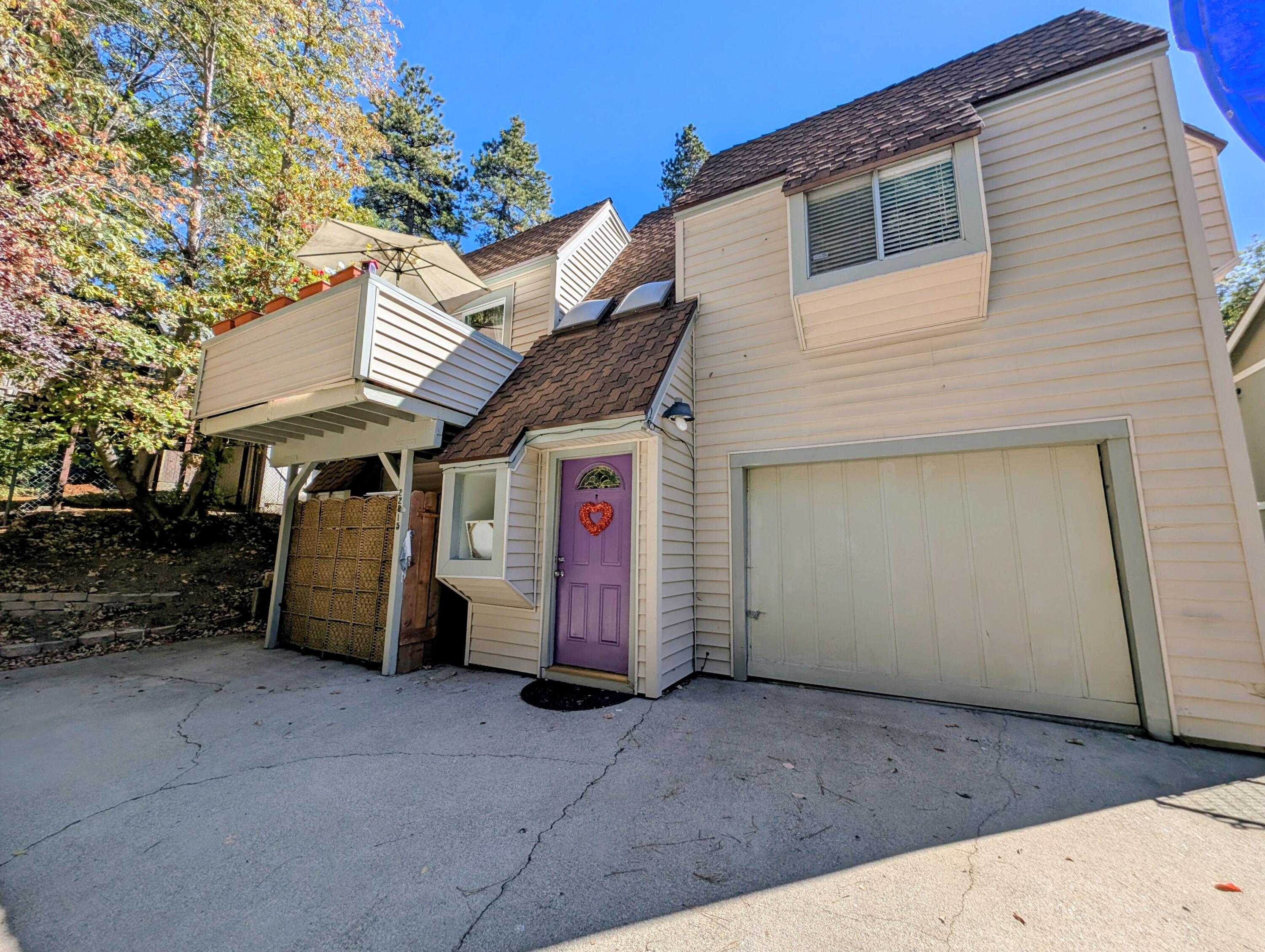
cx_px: 632
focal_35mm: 12
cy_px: 476
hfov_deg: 110.5
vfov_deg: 94.6
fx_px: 439
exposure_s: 1/1292
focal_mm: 2.23
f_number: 1.95
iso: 39
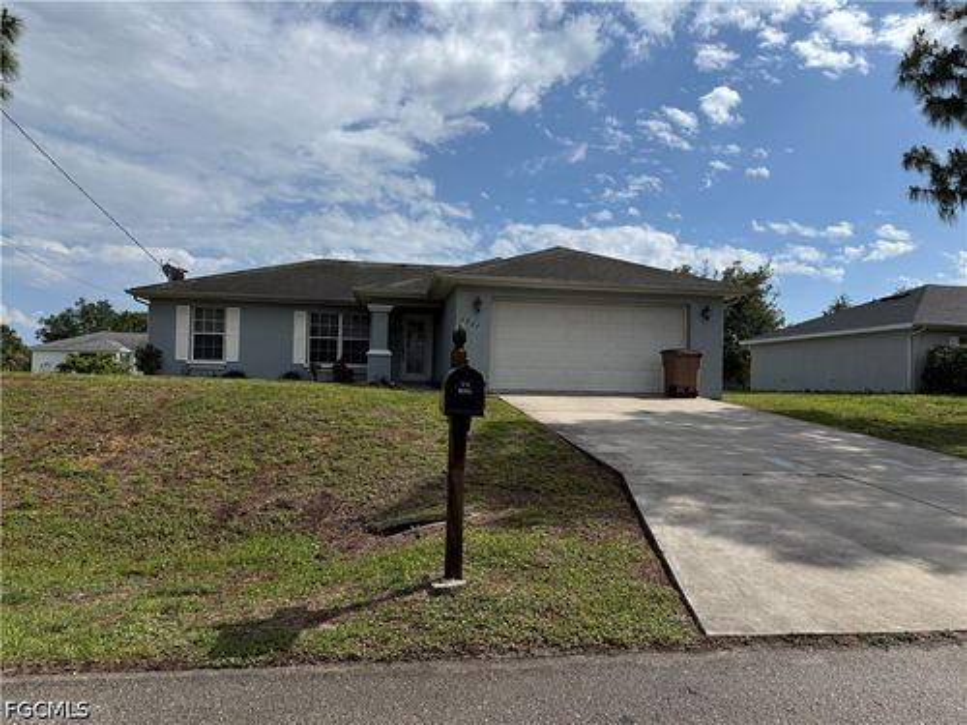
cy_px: 362
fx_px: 670
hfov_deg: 71.6
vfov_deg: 56.8
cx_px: 484
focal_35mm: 24
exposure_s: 1/9091
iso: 80
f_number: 1.78
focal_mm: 6.76
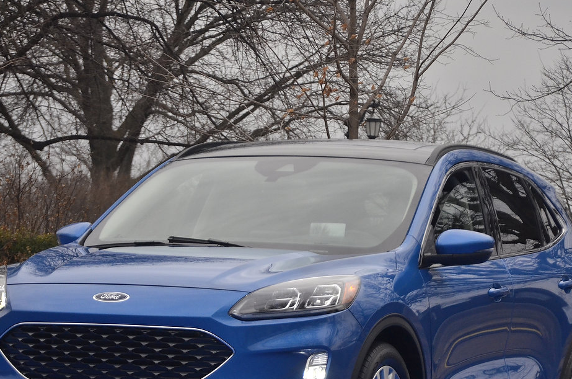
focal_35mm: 246
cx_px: 278
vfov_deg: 5.6
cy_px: 292
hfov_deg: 8.4
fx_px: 3896
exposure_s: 1/1000
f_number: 5.6
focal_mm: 105
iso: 800
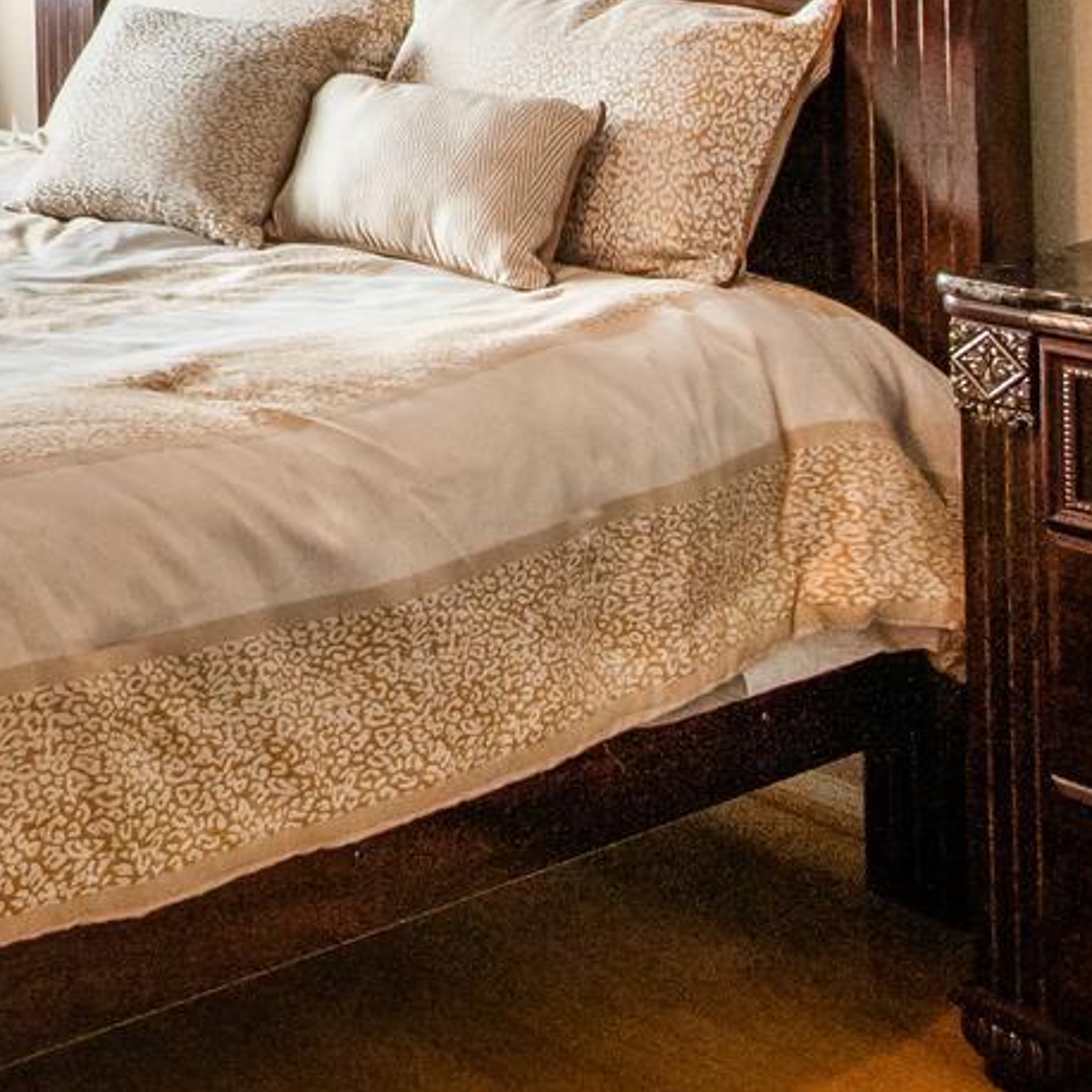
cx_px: -408
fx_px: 2034
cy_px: 51
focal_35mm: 57
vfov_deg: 28.5
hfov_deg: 25.1
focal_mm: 10
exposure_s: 1/20
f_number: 9
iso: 250
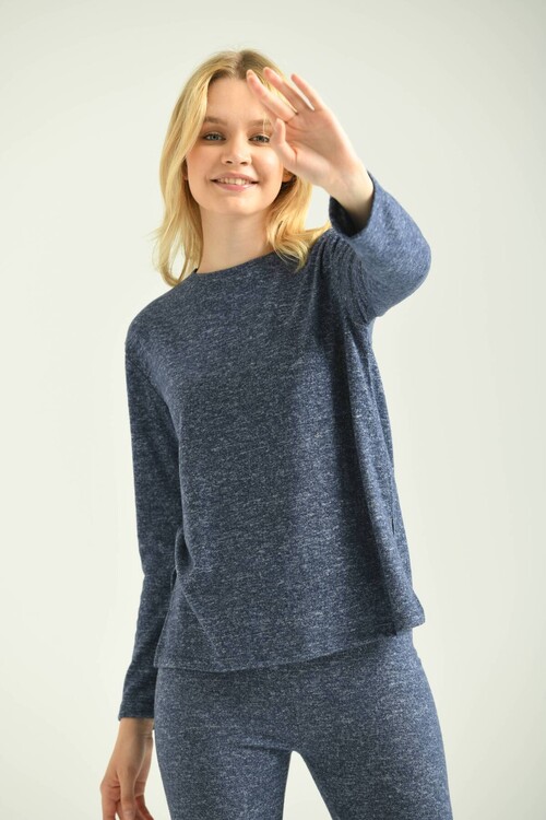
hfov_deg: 7.4
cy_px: 410
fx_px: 4208
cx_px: 273
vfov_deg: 11.1
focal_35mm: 185
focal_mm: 185
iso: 125
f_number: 5.6
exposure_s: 1/160
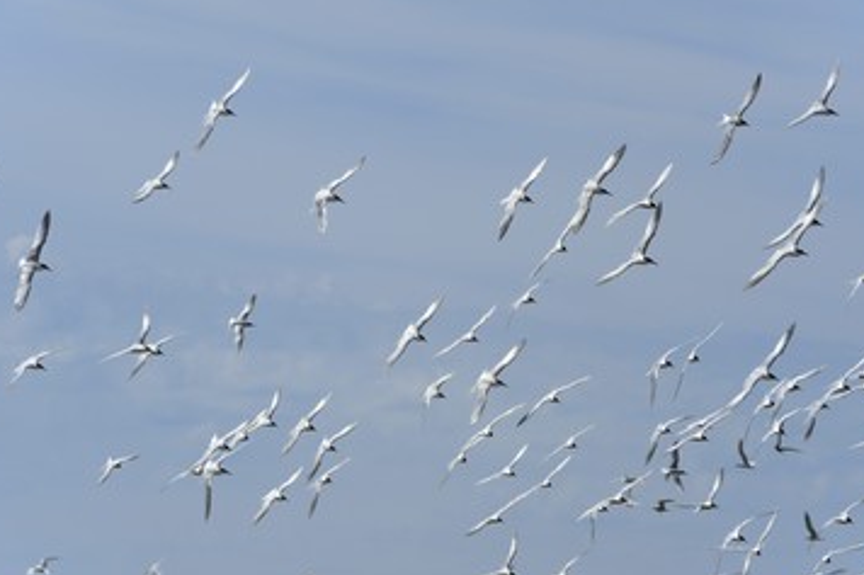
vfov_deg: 5.8
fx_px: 5661
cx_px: 437
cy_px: 315
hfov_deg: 8.7
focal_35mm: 236
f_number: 11
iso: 200
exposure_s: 1/640
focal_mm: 200
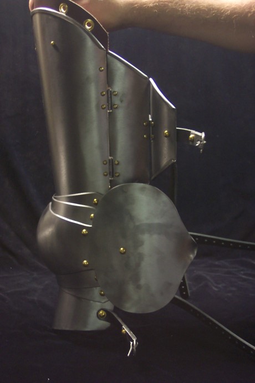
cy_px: 192
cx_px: 128
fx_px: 542
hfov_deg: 26.5
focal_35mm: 51
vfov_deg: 38.9
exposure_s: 1/8
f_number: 3.4
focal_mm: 10.7
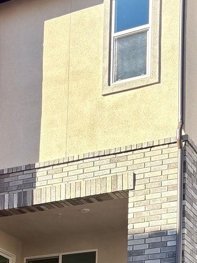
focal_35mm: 101
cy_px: 351
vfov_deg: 18.0
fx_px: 766
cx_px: -2
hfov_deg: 14.4
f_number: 1.6
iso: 50
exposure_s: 1/1064
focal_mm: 5.96
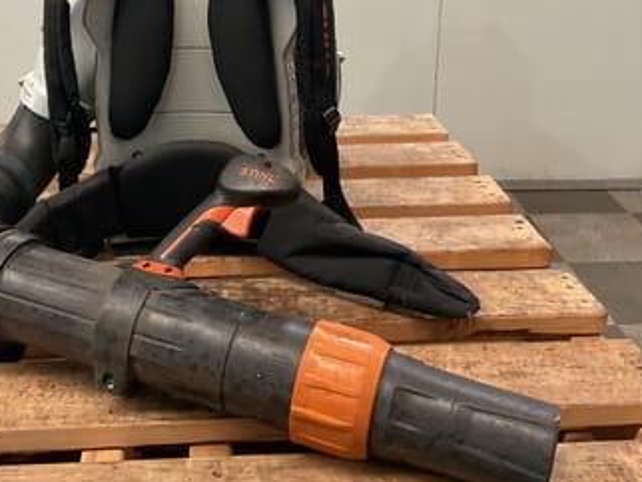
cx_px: 229
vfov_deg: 31.8
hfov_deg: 41.6
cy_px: 134
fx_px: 835
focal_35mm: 45
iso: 160
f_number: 1.8
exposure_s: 1/50
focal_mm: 3
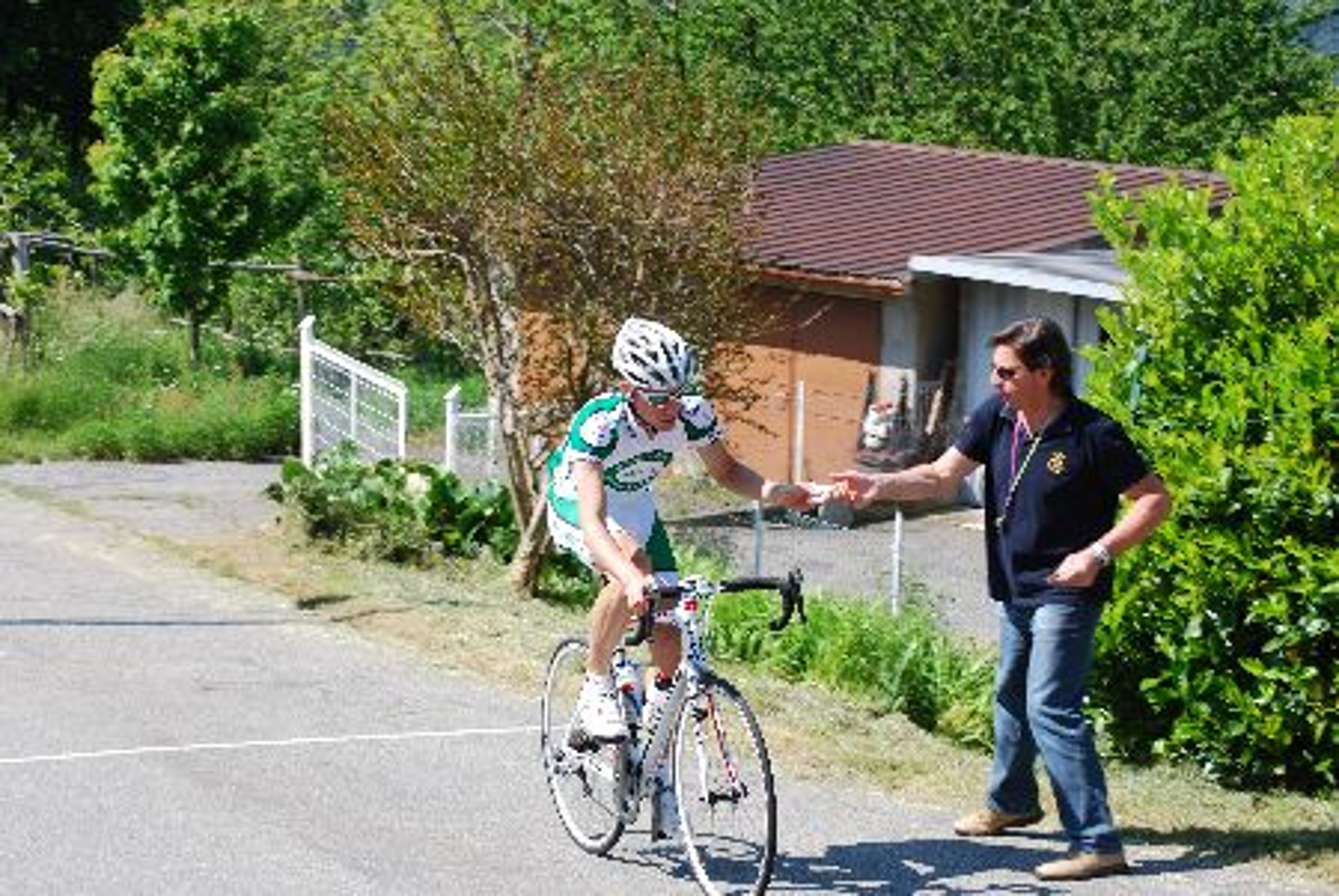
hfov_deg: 24.6
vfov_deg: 16.6
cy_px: 448
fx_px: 3071
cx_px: 670
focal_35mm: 82
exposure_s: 1/125
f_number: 8
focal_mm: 55
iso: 100
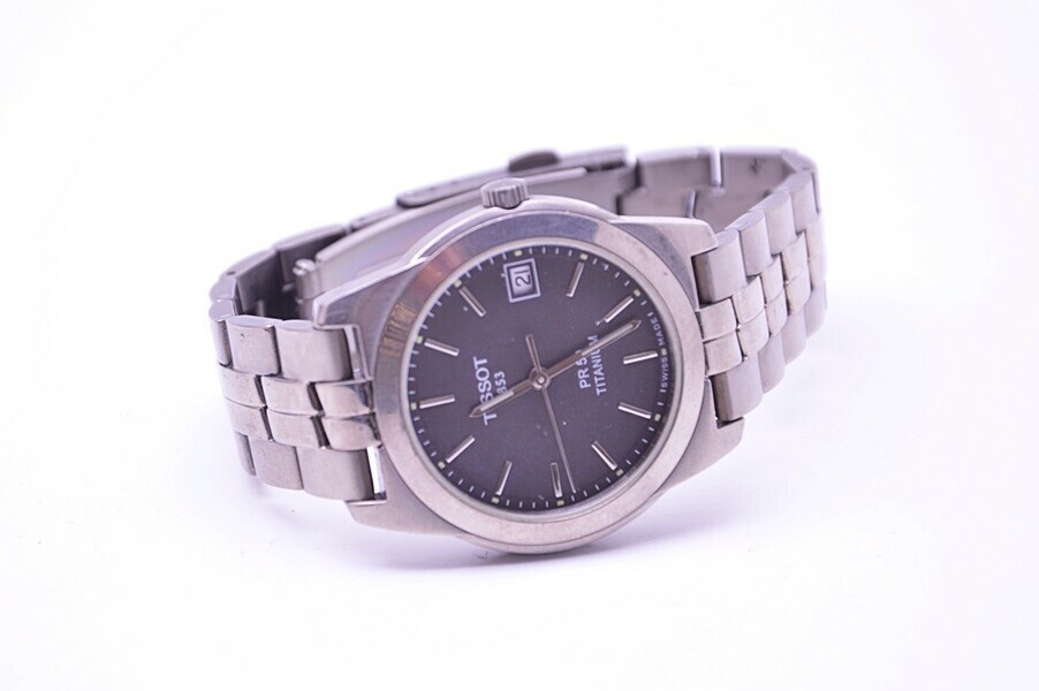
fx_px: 4542
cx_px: 520
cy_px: 346
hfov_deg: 13.0
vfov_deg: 8.7
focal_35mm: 158
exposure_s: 1/80
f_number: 5.6
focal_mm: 105
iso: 400
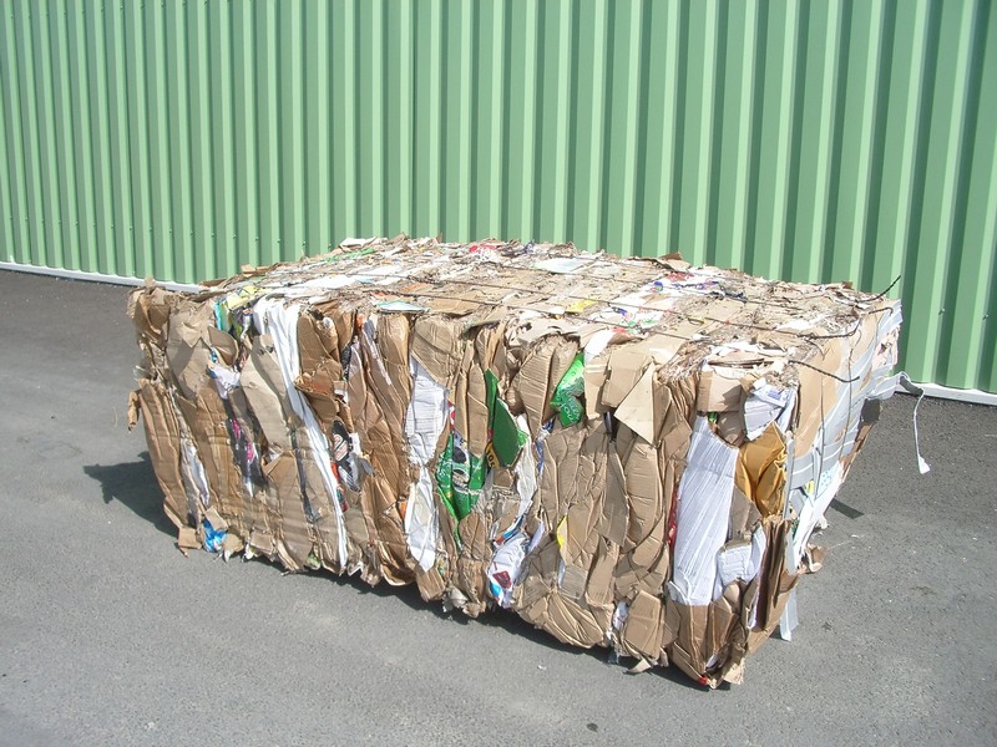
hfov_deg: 52.6
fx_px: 1008
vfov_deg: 40.7
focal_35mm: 35
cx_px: 498
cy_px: 374
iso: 80
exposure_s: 1/500
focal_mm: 5.8
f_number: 4.3
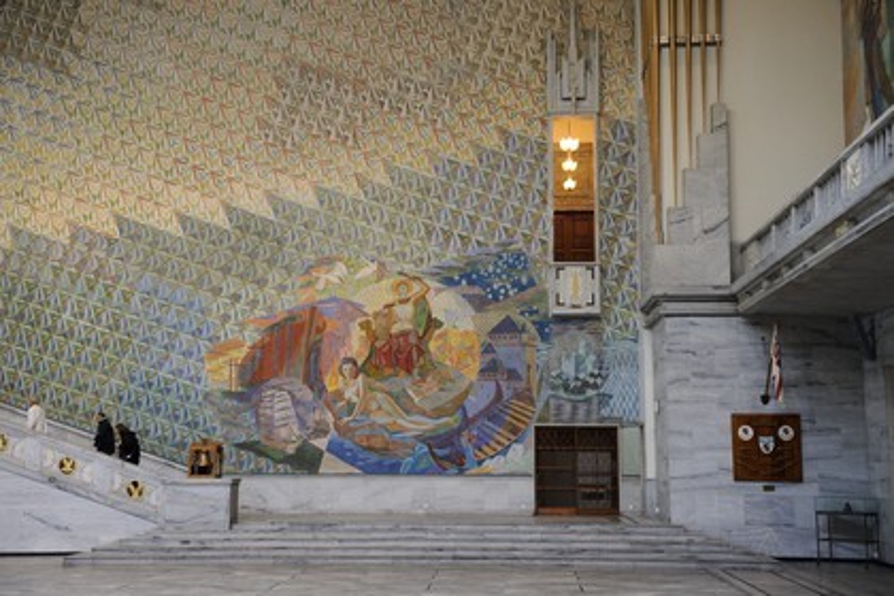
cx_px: 447
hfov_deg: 41.1
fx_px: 1192
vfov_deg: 28.1
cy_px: 298
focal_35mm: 48
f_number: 4
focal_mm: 48
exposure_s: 1/60
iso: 1600
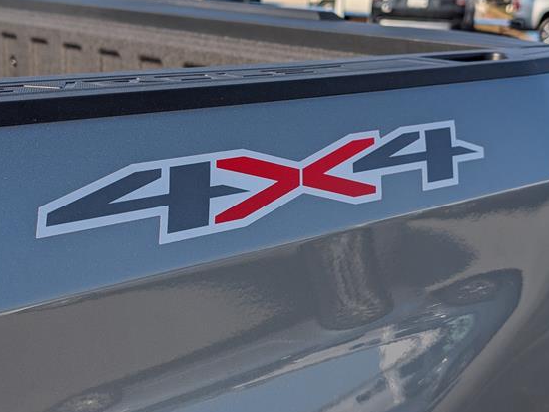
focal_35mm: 57
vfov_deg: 25.7
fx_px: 904
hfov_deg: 33.8
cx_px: 274
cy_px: 188
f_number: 1.68
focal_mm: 6.9
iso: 18
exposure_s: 1/1429
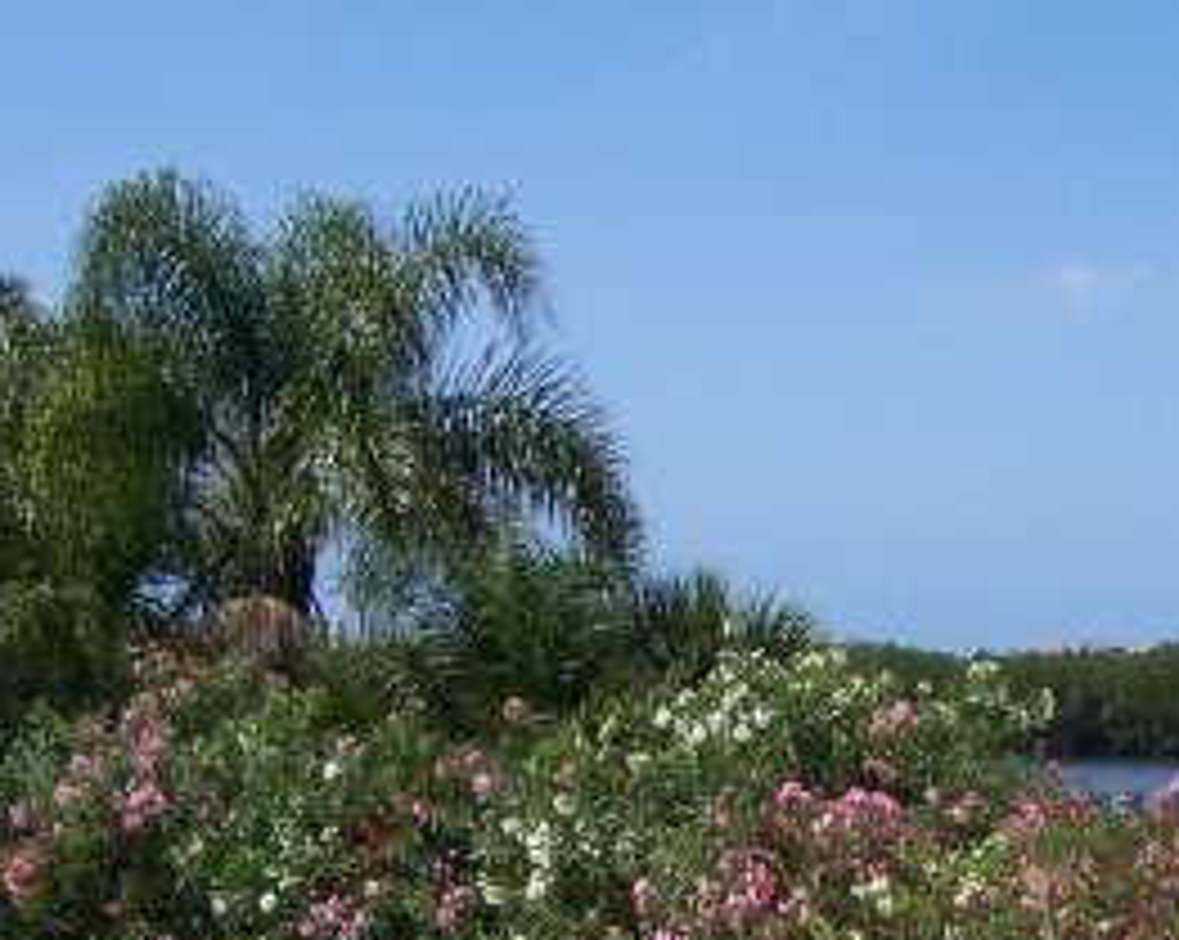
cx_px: 1062
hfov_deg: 22.2
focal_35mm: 84
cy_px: 792
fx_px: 2928
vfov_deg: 18.0
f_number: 5.6
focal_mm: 7.3
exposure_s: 1/500
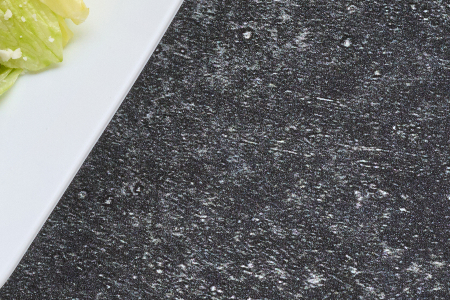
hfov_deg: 9.2
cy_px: -382
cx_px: -254
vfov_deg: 6.1
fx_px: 2724
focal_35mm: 218
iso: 200
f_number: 16
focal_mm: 42
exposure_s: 1/125
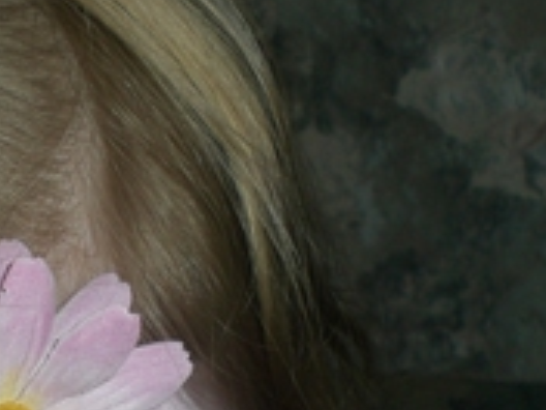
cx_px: 90
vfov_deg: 14.9
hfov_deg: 20.0
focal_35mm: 97
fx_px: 1530
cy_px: 438
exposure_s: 1/60
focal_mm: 6.3
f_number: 4.4
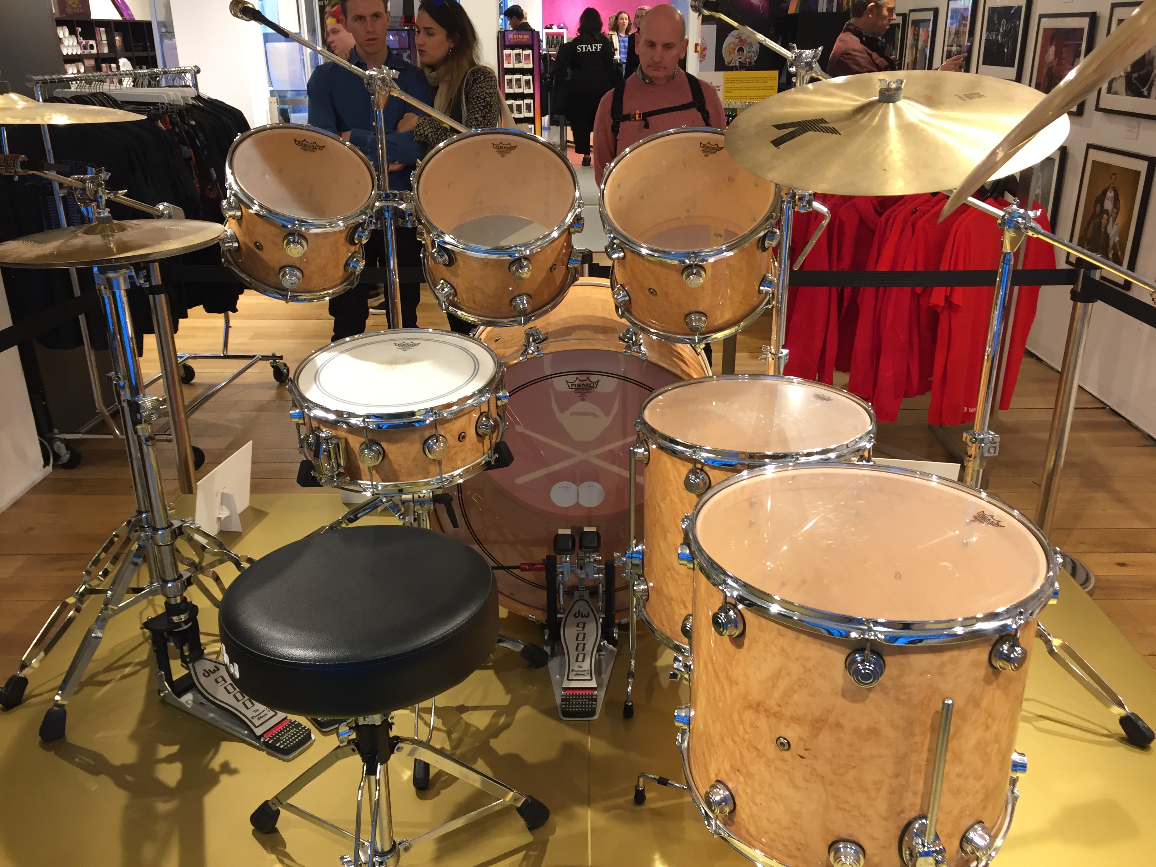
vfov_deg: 48.2
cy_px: 434
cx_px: 578
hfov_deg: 61.7
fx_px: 968
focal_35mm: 29
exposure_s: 1/33
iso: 80
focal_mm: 4.15
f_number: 2.2
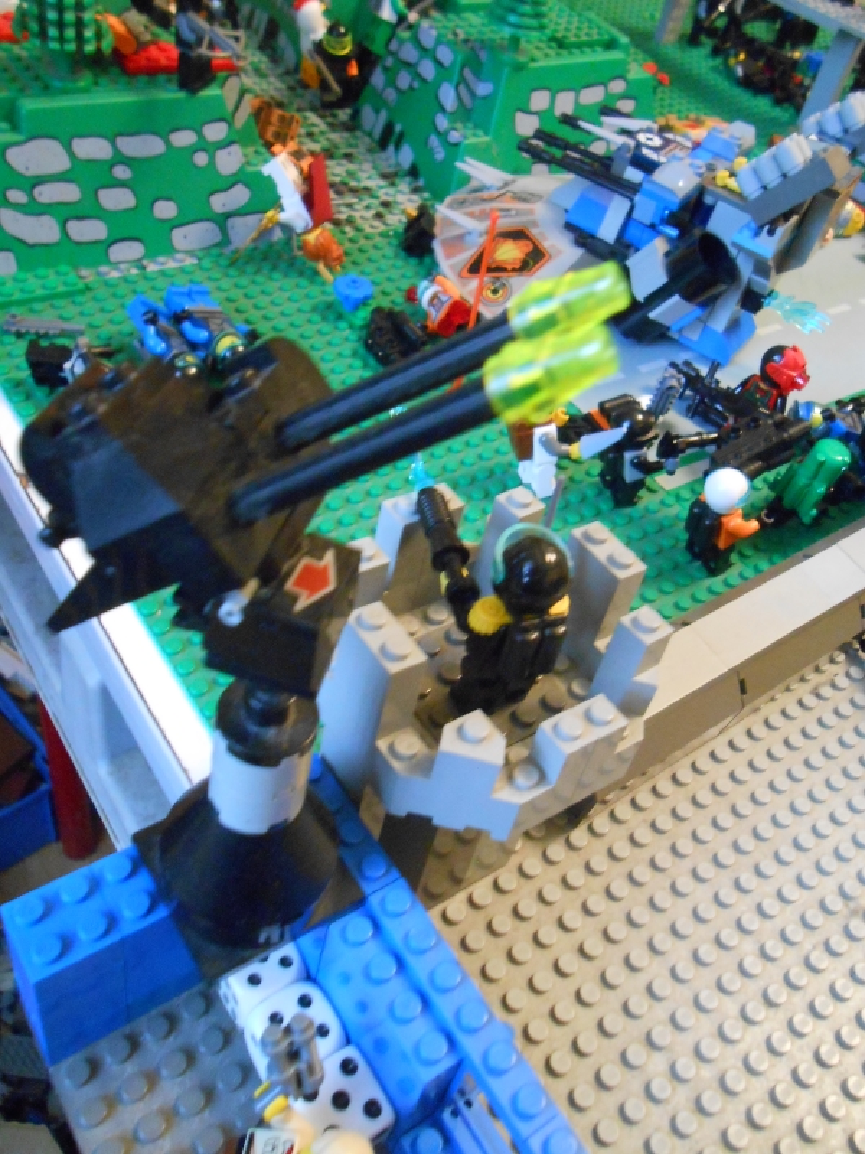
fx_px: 1000
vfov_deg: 60.0
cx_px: 432
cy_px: 577
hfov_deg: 46.8
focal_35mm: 30
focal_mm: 5.3
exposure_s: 1/3
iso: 800
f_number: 3.8
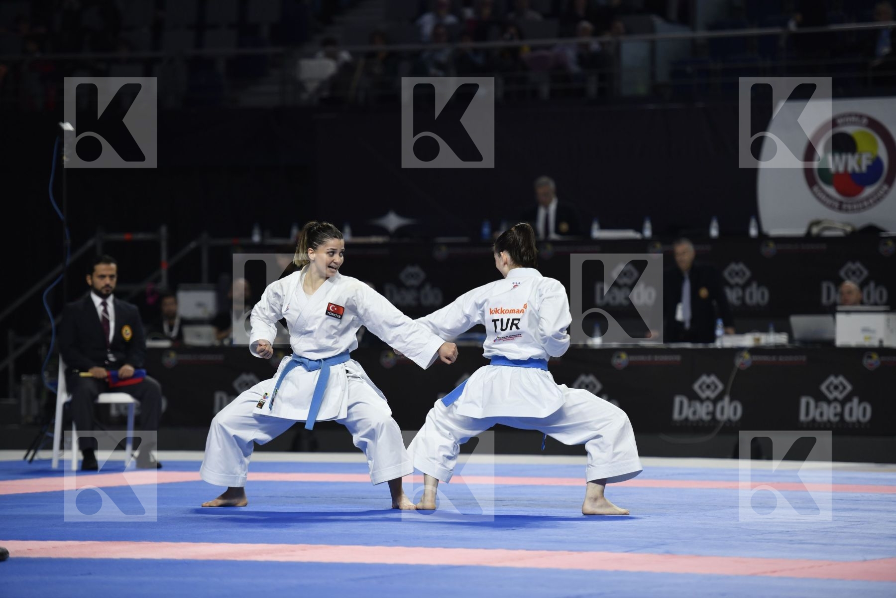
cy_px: 299
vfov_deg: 8.3
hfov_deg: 12.5
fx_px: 4106
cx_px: 448
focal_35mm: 165
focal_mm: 165
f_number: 2.8
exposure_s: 1/800
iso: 800
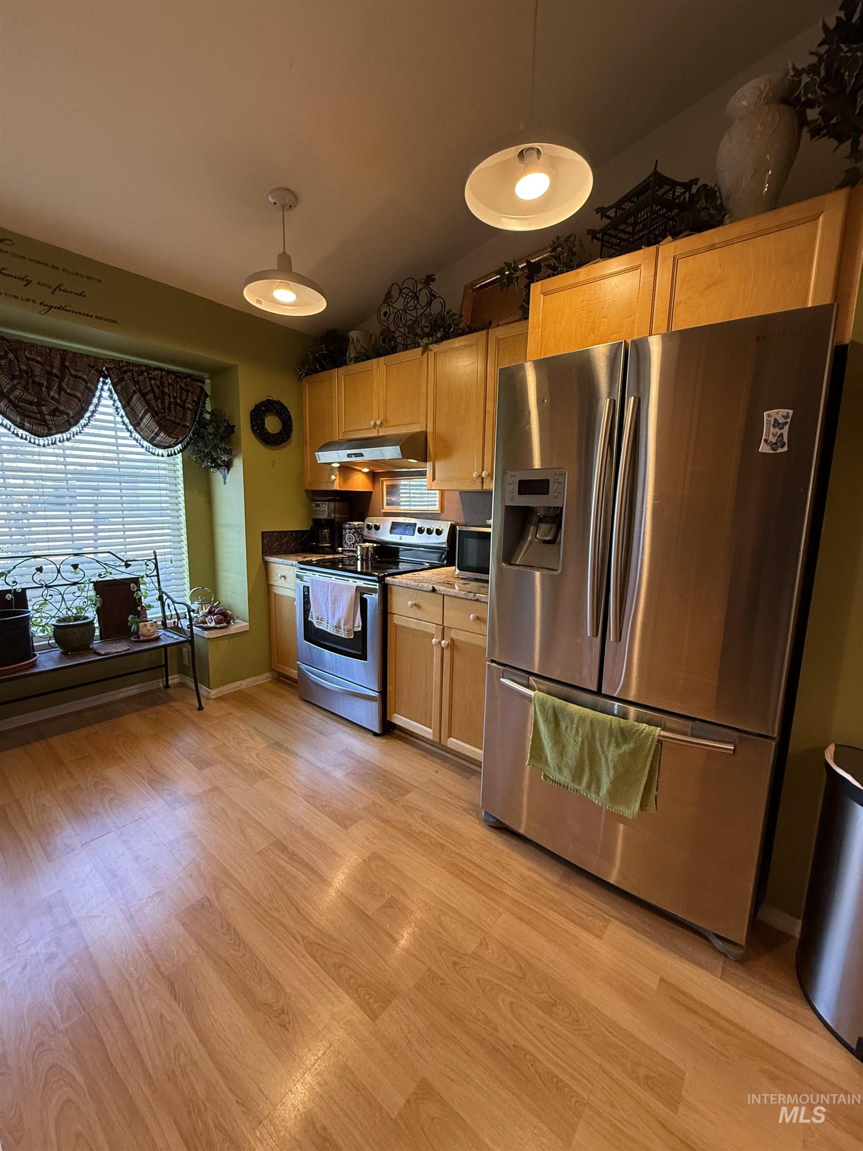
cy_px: 576
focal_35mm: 14
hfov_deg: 85.7
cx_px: 432
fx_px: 465
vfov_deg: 102.1
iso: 320
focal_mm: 2.22
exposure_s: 1/99
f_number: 2.2
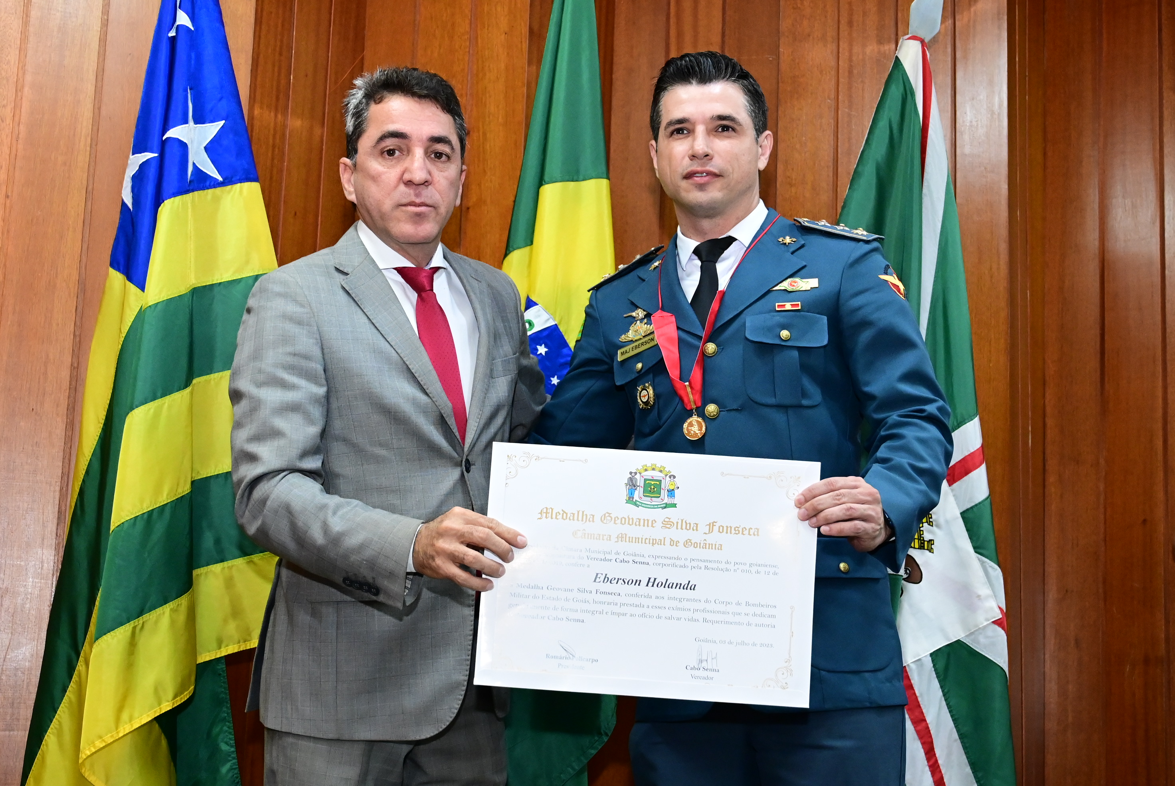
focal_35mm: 52
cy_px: 393
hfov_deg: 38.2
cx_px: 588
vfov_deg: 26.0
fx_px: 1699
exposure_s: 1/125
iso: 4000
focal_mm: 35
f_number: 4.5
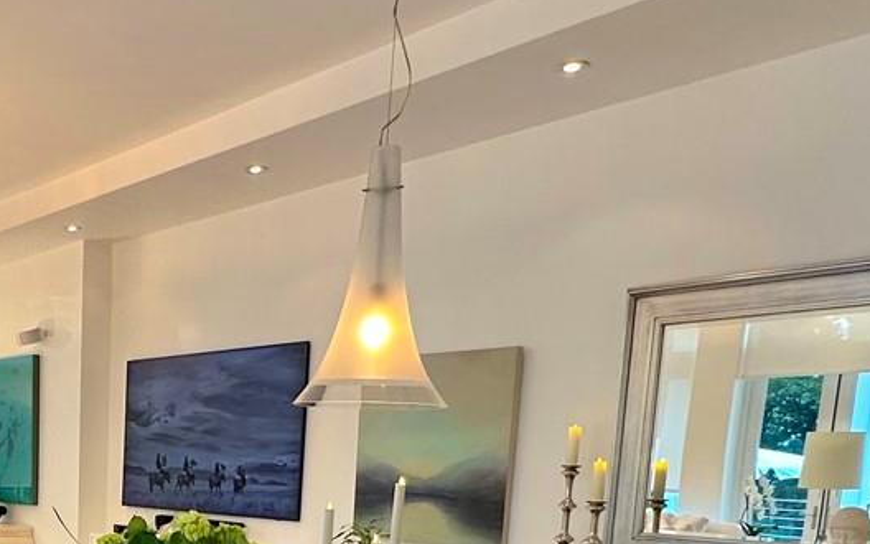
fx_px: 1067
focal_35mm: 45
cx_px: 63
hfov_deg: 40.5
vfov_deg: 25.8
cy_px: 638
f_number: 2.2
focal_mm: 2.22
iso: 160
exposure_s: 1/60
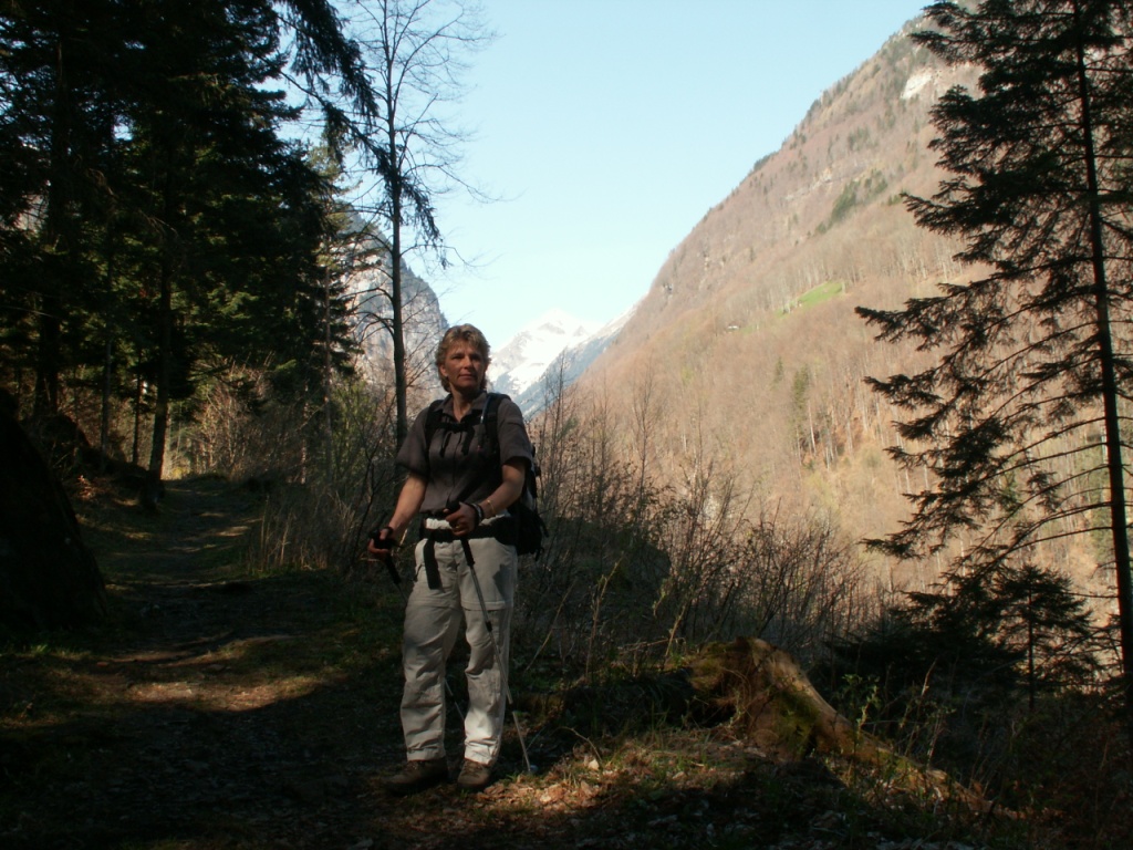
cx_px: 566
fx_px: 1146
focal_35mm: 35
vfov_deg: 40.7
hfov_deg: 52.6
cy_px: 425
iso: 50
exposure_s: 1/50
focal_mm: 5.86
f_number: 8
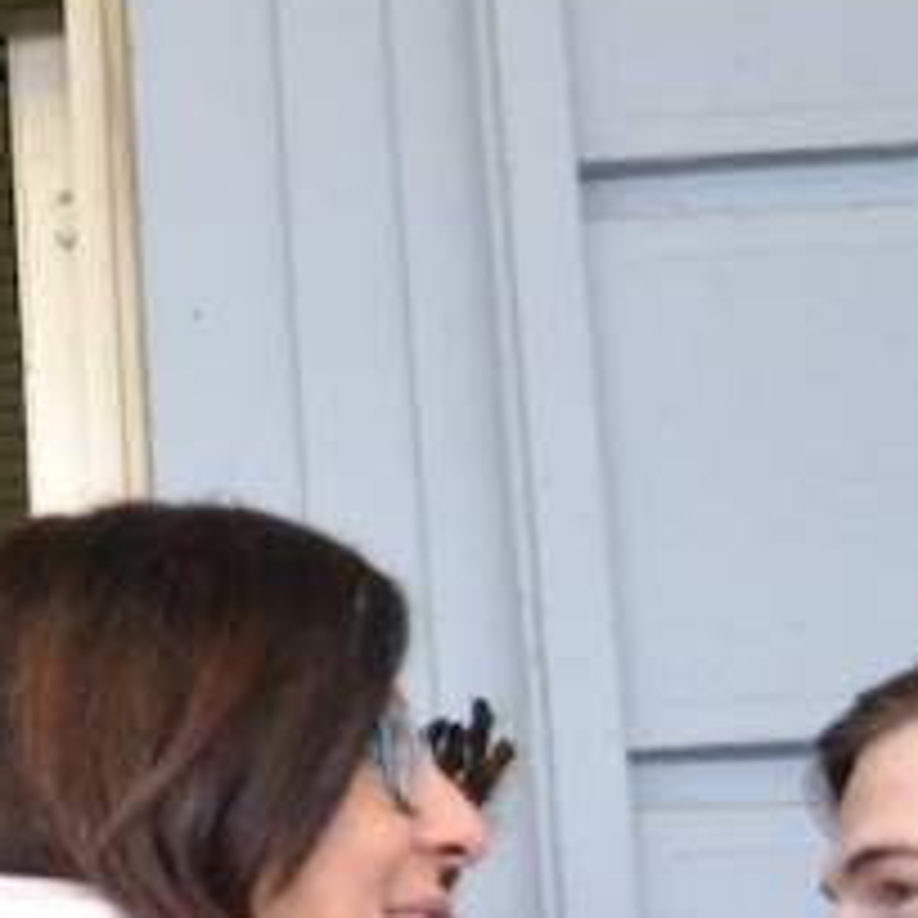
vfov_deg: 9.4
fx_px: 5554
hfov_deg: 8.8
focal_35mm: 185
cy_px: 464
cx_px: -1030
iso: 1600
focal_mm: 29
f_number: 4.5
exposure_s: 1/125
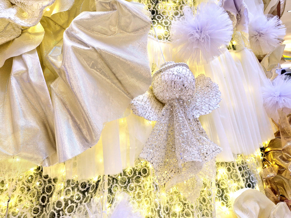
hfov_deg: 73.9
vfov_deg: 58.9
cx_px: 146
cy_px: 109
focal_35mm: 23
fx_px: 193
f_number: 1.8
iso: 50
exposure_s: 1/133
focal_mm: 5.54
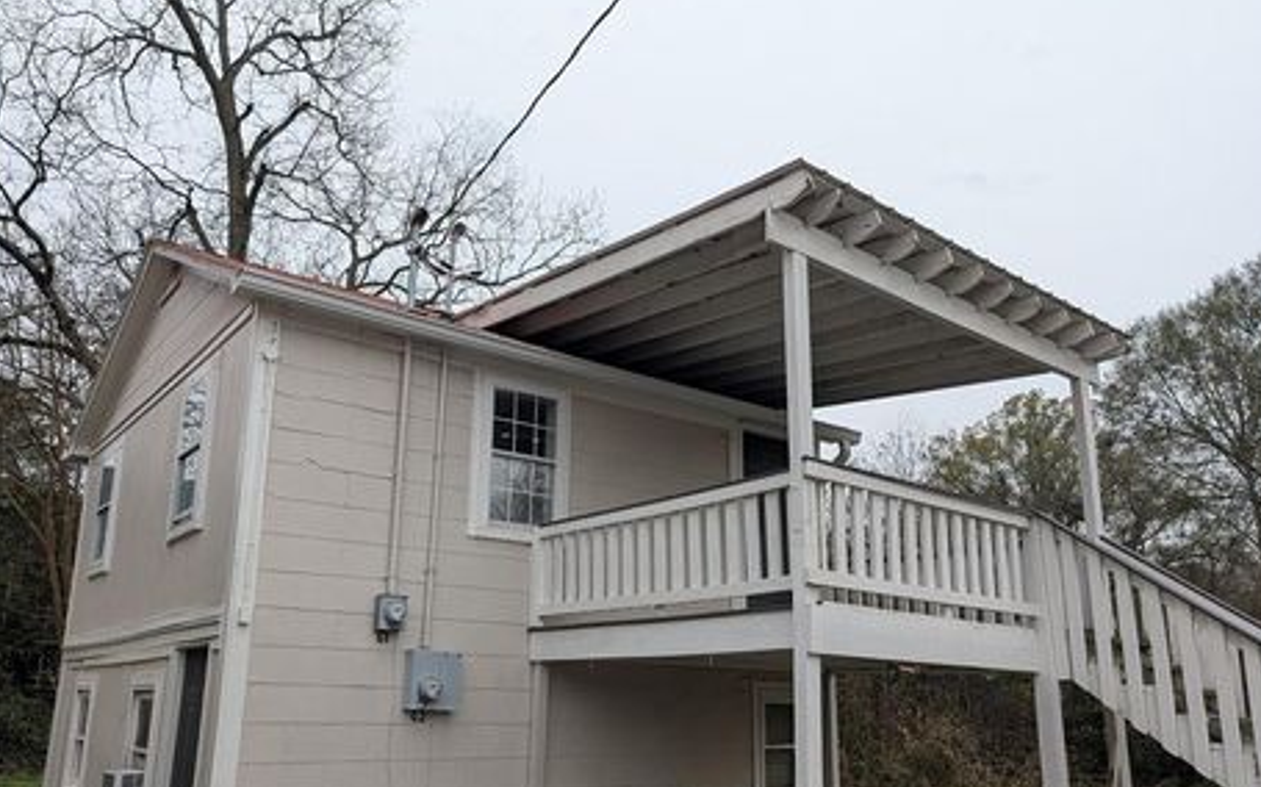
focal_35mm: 28
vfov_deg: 44.4
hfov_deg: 66.5
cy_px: 441
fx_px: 962
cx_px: 615
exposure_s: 1/306
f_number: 1.68
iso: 31
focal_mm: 6.9
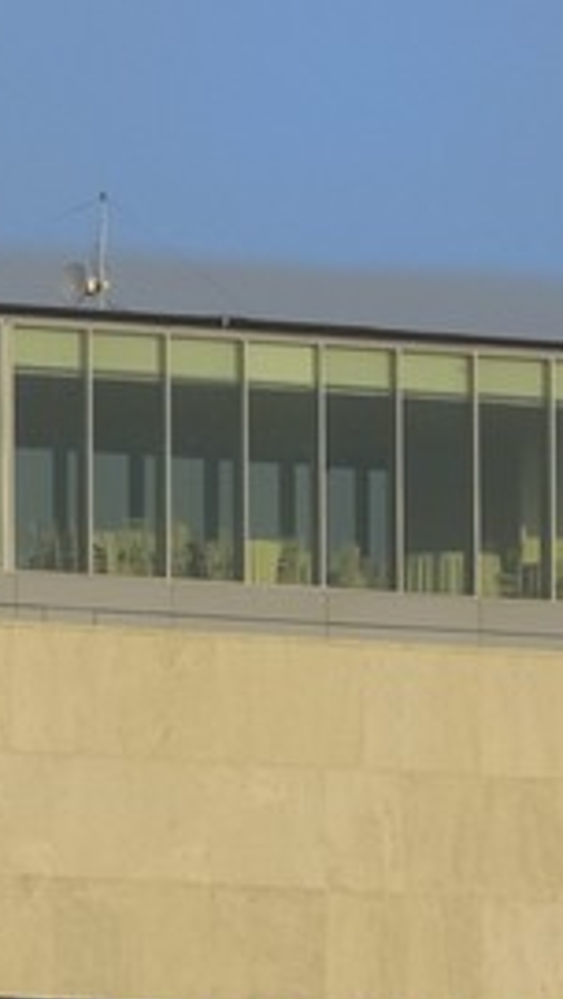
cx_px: 430
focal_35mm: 1208
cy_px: 2827
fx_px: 32040
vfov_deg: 1.8
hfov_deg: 1.0
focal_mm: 130
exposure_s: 1/125
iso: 100
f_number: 9
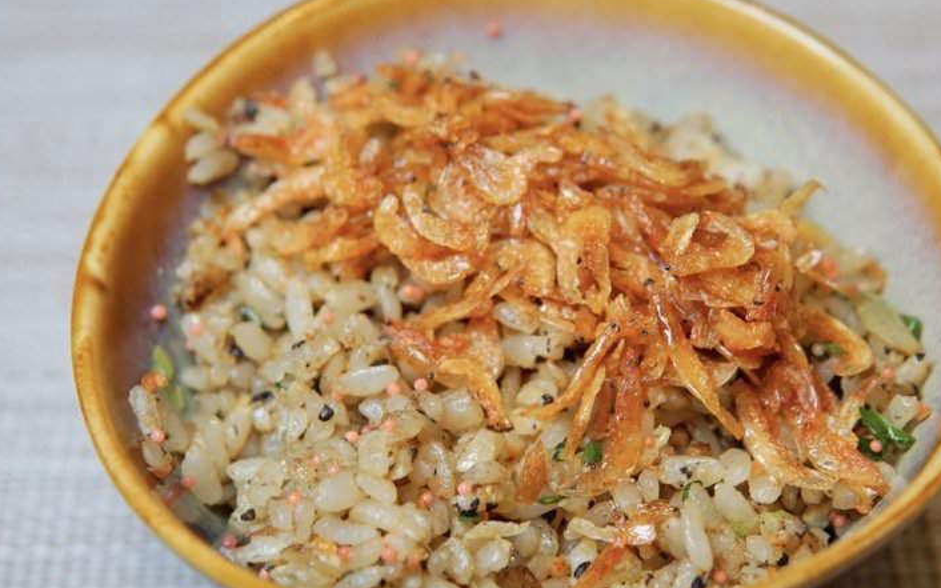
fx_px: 1667
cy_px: 311
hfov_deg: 31.5
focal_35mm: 65
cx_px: 525
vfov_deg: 20.0
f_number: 4
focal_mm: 30
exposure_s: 1/60
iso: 160
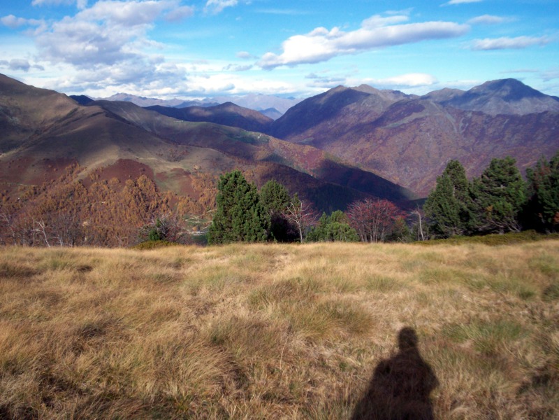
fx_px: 581
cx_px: 280
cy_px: 210
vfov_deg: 39.7
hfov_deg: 51.4
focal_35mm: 36
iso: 100
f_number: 4.5
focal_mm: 5.9
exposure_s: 1/641
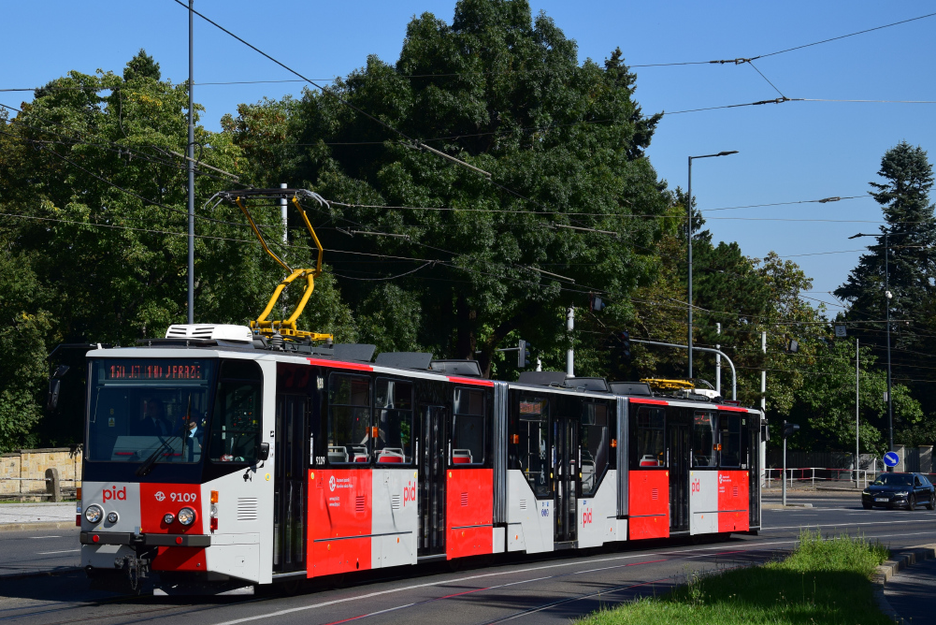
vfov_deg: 15.6
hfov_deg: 23.1
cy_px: 293
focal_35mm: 88
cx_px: 341
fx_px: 2279
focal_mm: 45
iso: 200
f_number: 6.3
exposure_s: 1/1000
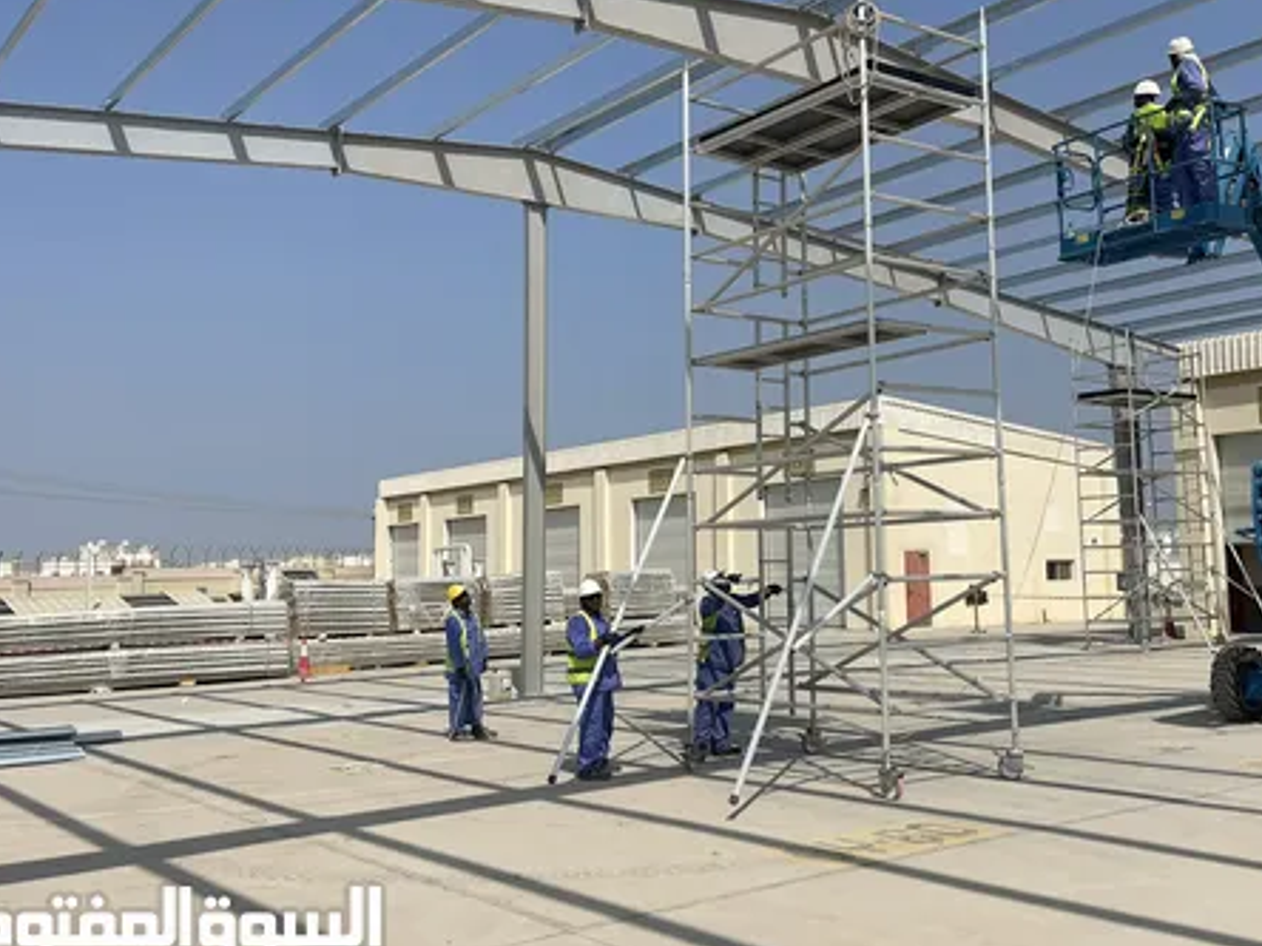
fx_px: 1312
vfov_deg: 39.6
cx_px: 807
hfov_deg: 50.7
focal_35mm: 36
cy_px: 412
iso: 32
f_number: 1.6
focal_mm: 5.1
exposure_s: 1/8547
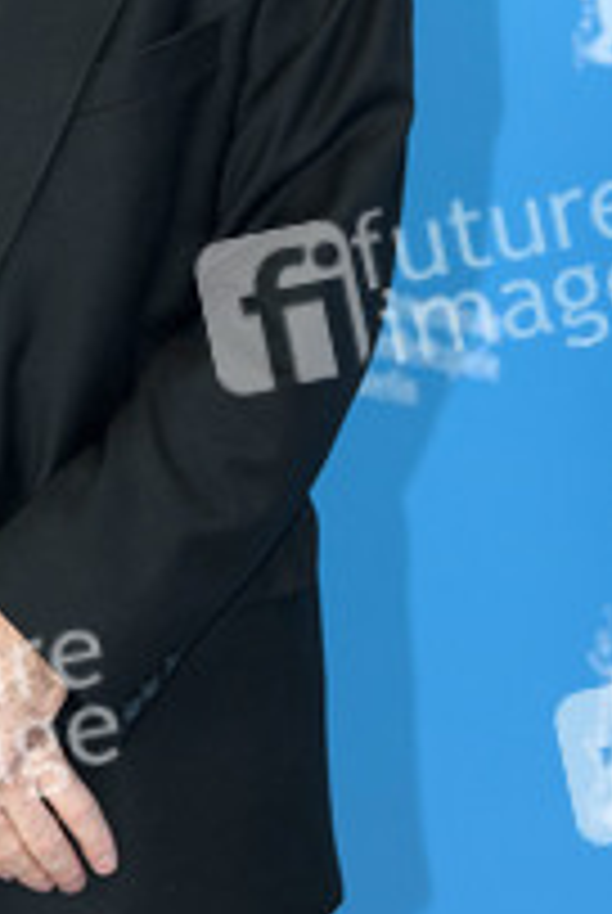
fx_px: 5997
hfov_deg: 5.8
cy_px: 63
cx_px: 20
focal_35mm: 236
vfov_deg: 8.7
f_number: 4.5
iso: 1000
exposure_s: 1/160
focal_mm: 120
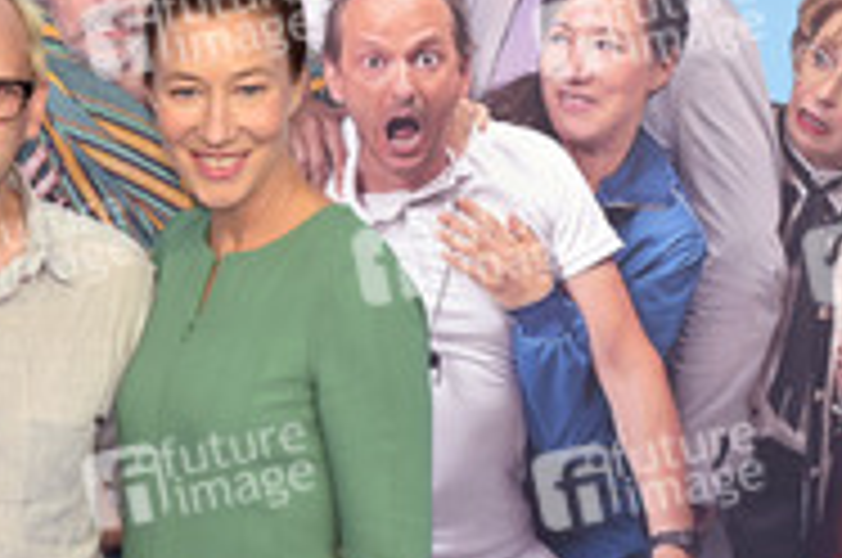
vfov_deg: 8.1
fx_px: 3946
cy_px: 364
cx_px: 79
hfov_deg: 12.1
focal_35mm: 169
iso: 160
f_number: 4
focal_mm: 70
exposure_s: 1/200
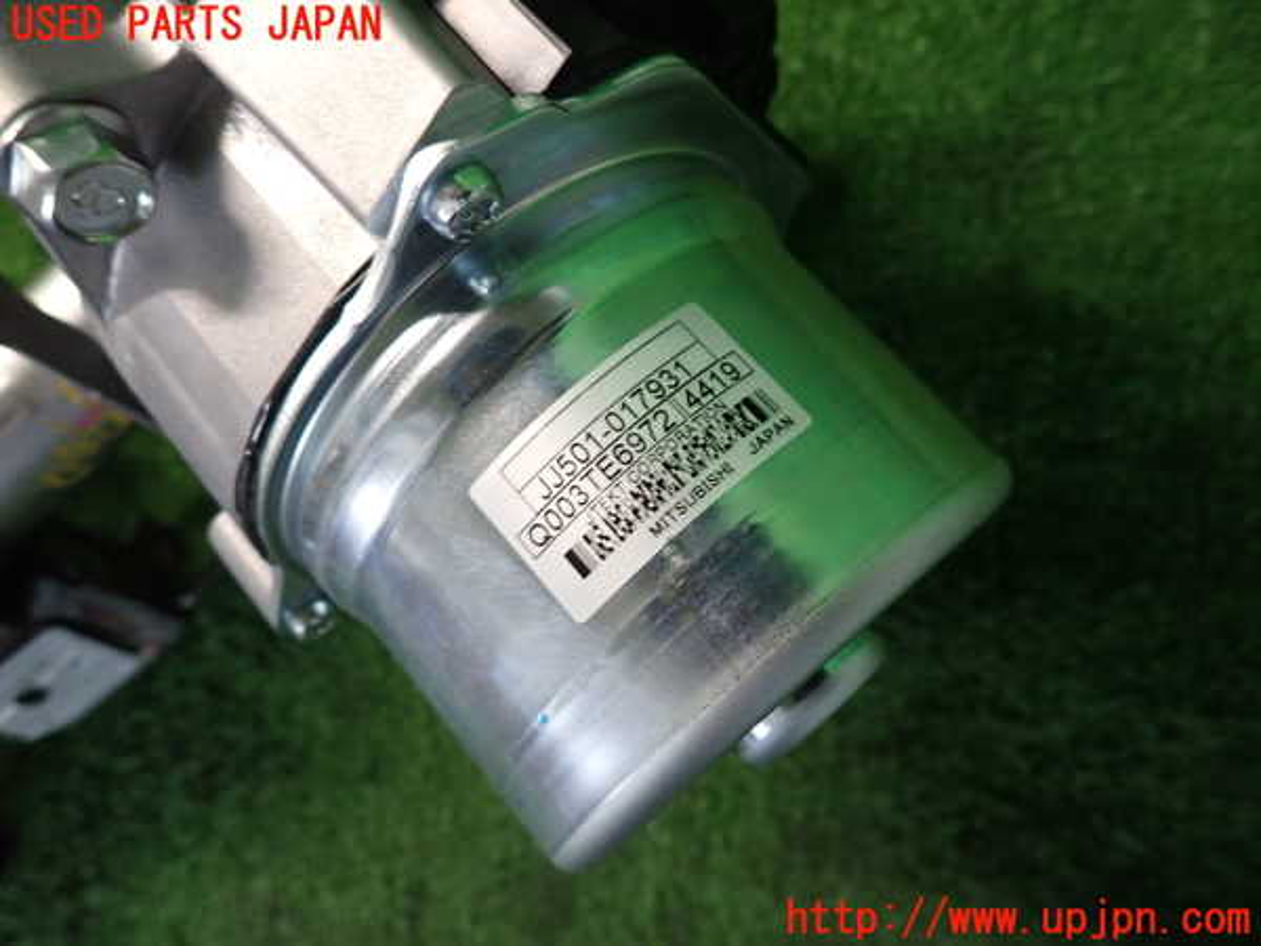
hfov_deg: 69.4
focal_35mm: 25
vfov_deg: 54.9
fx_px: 911
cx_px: 630
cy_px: 473
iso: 320
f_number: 2
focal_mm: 4.5
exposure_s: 1/30
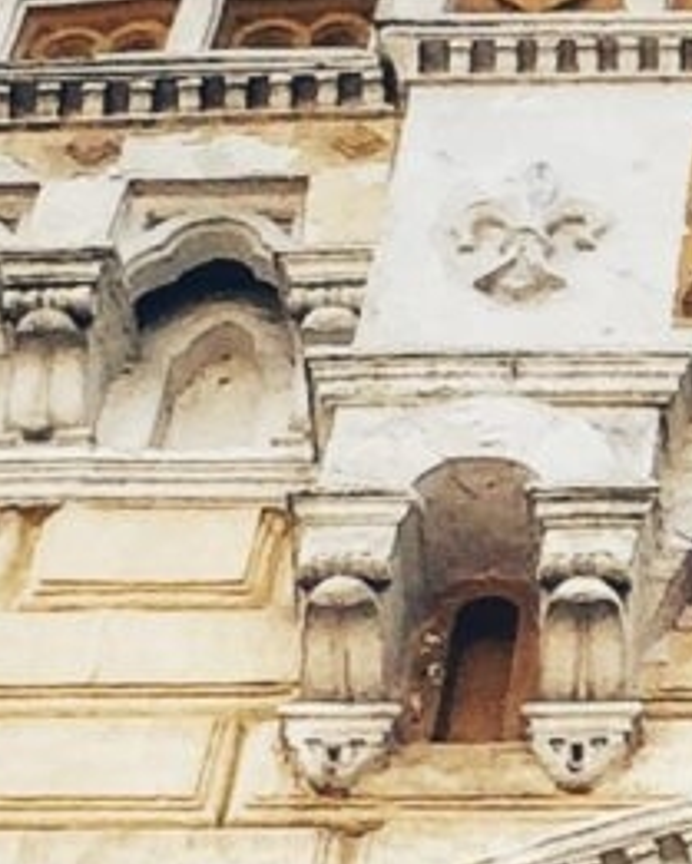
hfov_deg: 6.8
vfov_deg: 8.7
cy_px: 712
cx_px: 1162
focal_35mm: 222
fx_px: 5680
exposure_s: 1/1464
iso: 32
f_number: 2.2
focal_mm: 4.15
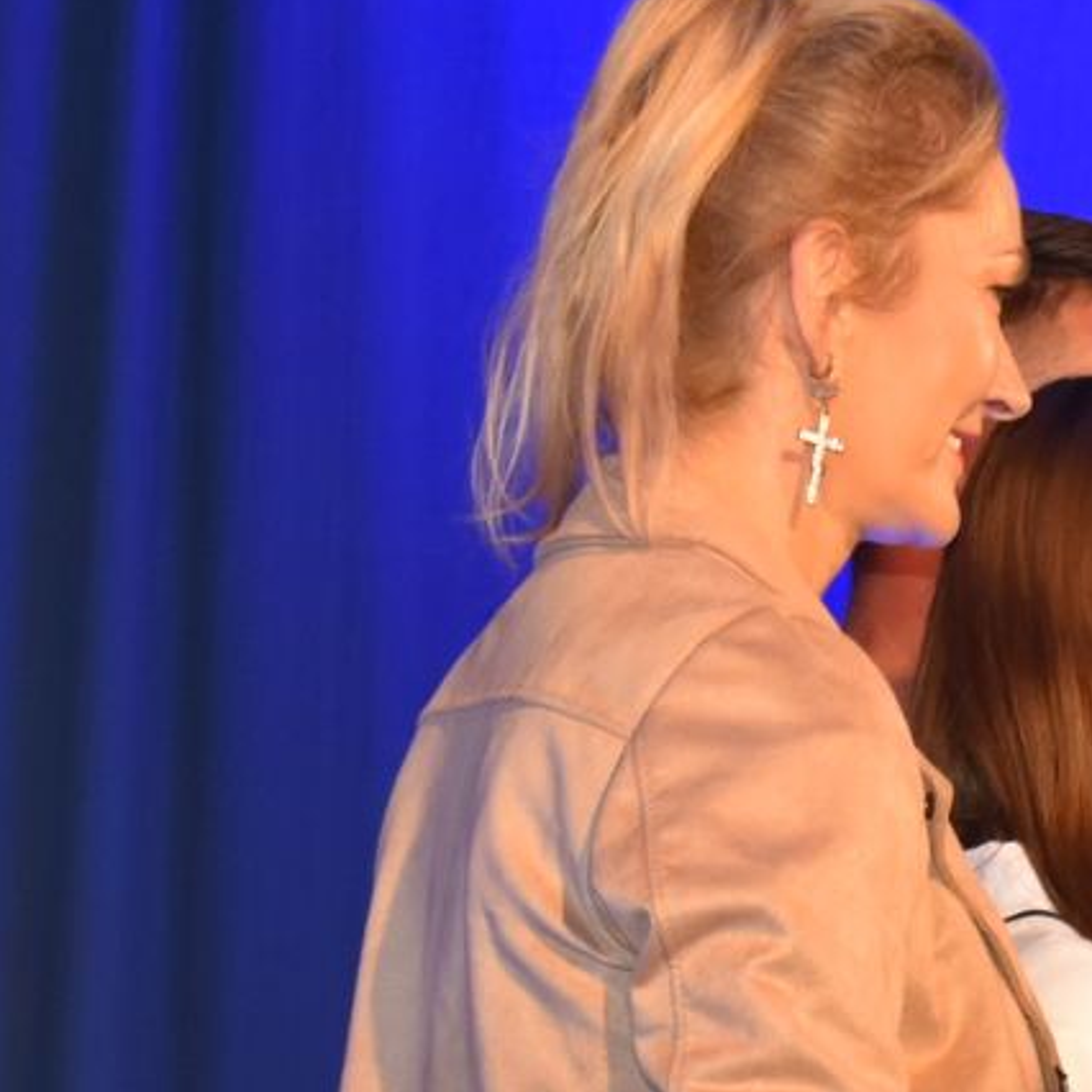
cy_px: 809
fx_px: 5389
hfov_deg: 11.3
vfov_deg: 11.5
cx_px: 1366
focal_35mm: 151
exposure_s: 1/60
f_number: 5
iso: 900
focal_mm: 42
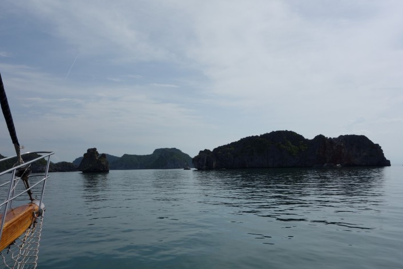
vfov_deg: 41.0
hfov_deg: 58.6
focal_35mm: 32
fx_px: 358
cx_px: 183
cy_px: 148
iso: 125
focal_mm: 10.4
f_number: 7.1
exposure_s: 1/800
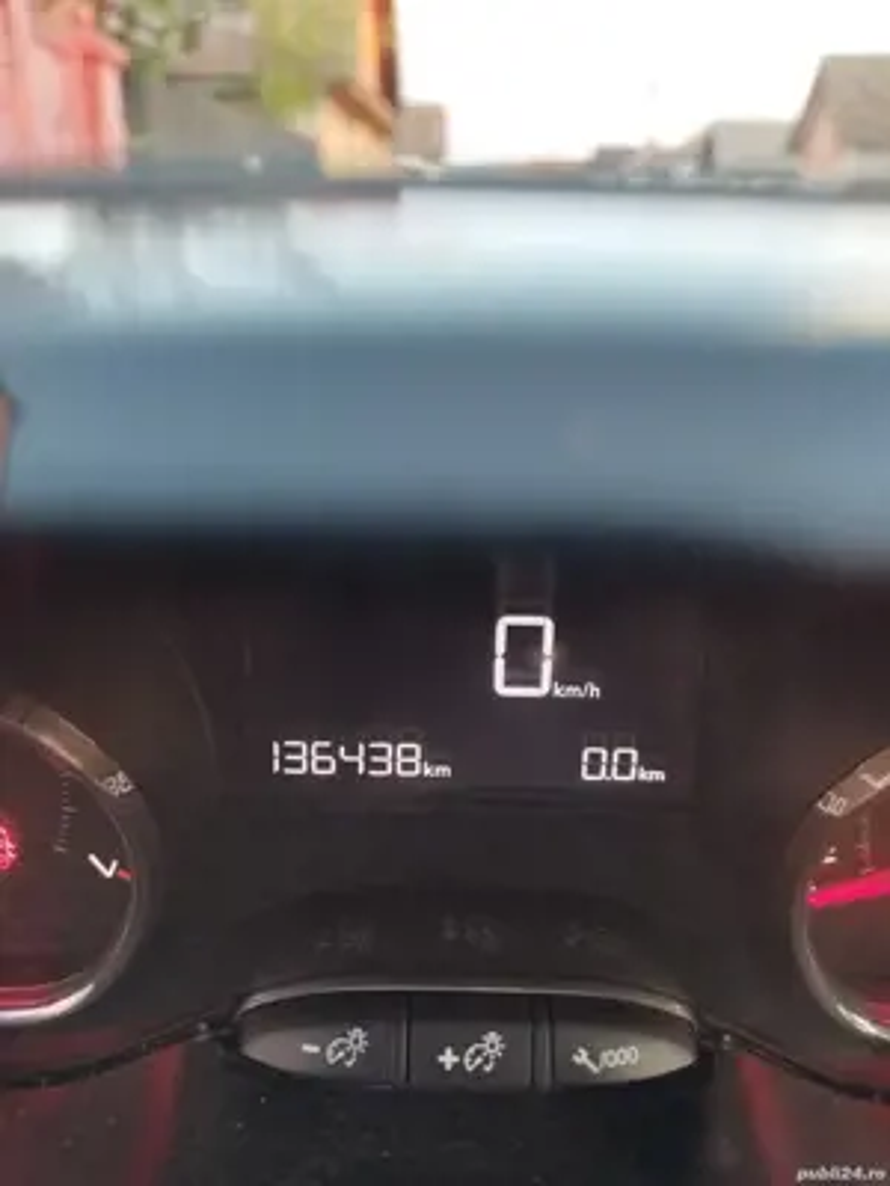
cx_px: 445
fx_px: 823
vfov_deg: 71.6
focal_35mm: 24
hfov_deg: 56.8
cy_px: 593
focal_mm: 5.89
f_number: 1.89
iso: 300
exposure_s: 1/33.3
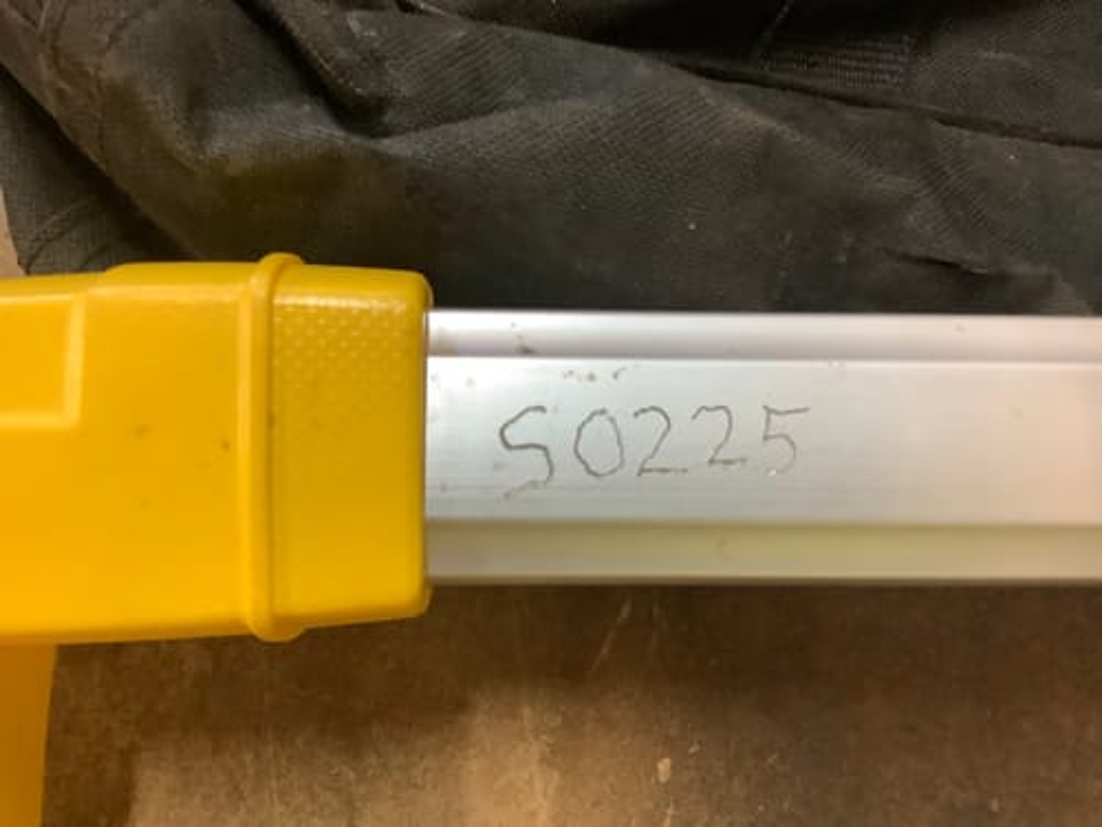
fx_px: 987
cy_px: 414
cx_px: 551
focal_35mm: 31
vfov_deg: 45.4
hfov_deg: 58.4
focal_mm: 3.3
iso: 320
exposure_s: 1/50
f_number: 2.4
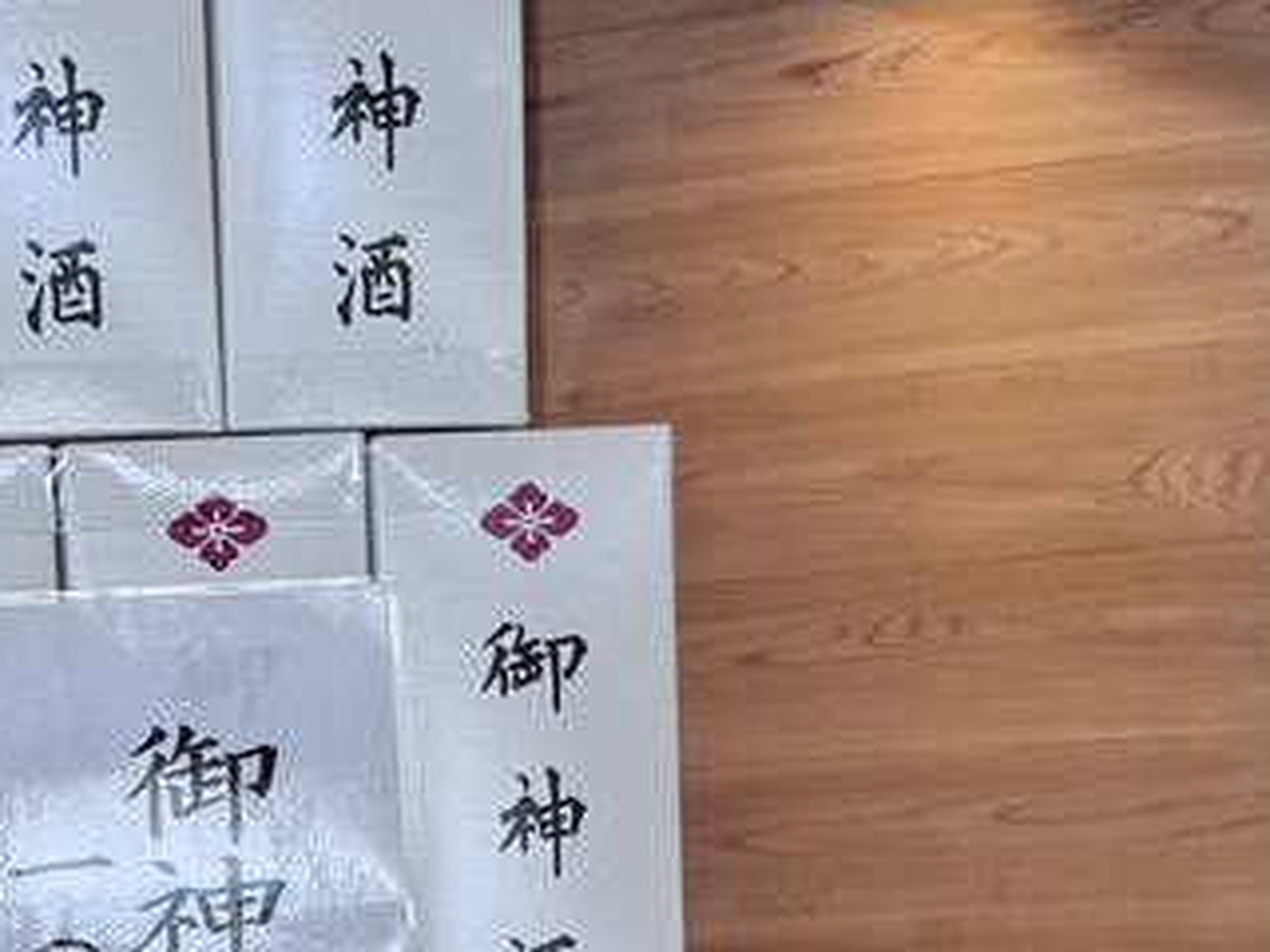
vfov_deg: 15.6
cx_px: 143
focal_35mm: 90
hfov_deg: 21.3
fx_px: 3302
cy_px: 1246
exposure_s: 1/120
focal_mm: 6.76
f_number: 1.78
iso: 125
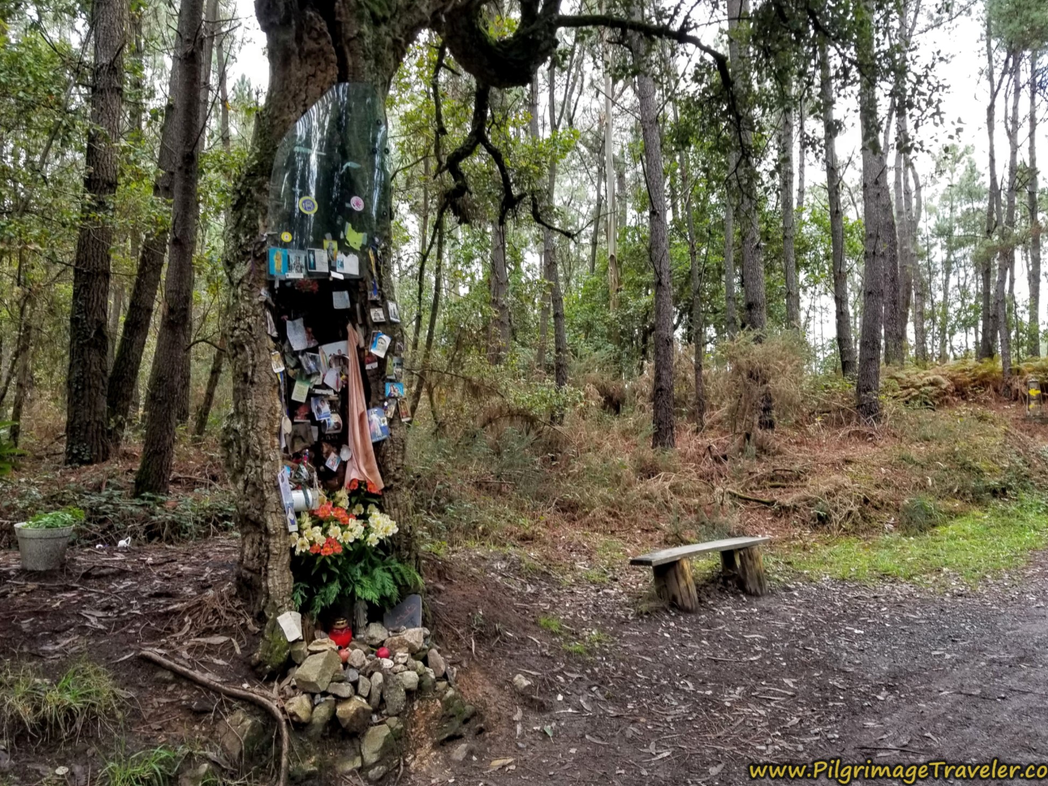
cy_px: 385
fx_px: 817
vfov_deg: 51.4
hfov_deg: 65.3
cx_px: 543
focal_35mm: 27
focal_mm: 4.3
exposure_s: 1/60
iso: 100
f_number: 1.7
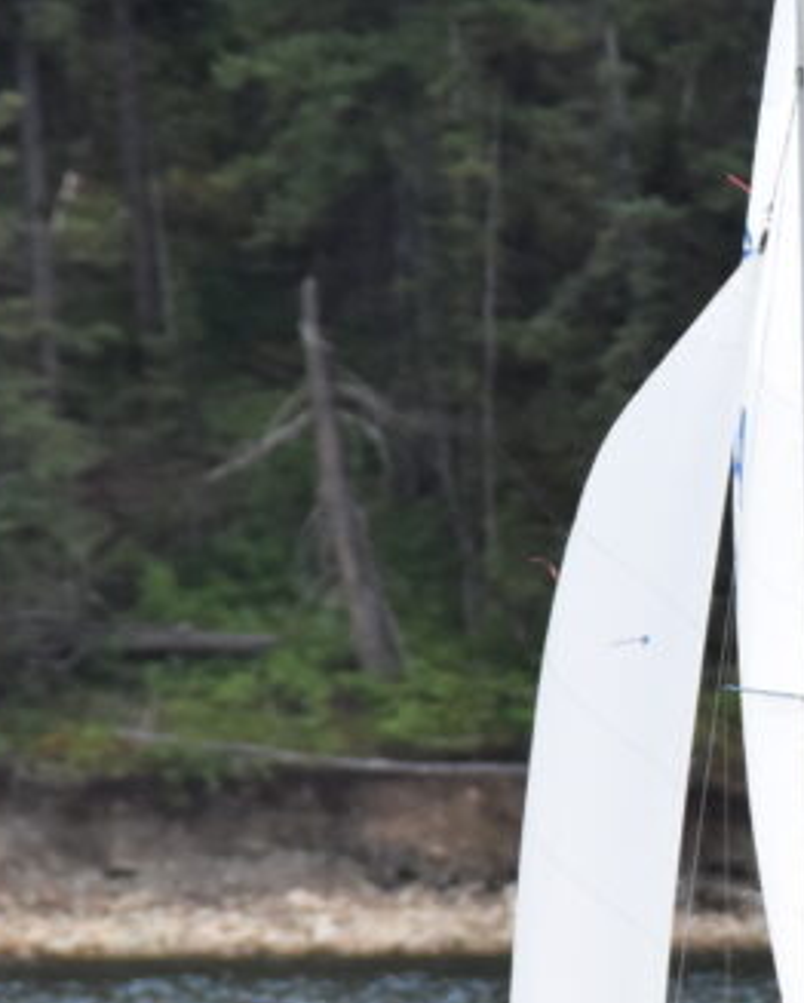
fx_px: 39939
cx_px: 865
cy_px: 759
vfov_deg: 1.4
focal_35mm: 1344
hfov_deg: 1.2
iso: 800
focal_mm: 260
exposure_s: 1/800
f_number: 5.6
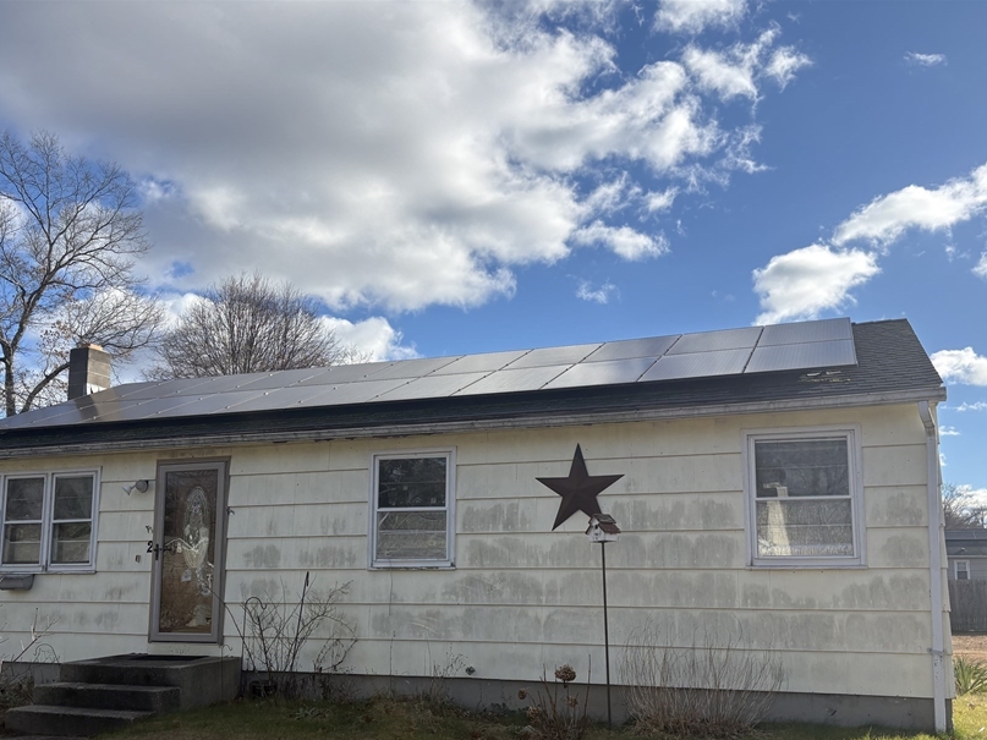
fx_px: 941
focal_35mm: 33
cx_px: 473
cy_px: 468
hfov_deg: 55.3
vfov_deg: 42.6
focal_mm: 5.96
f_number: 1.6
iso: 50
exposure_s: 1/3831
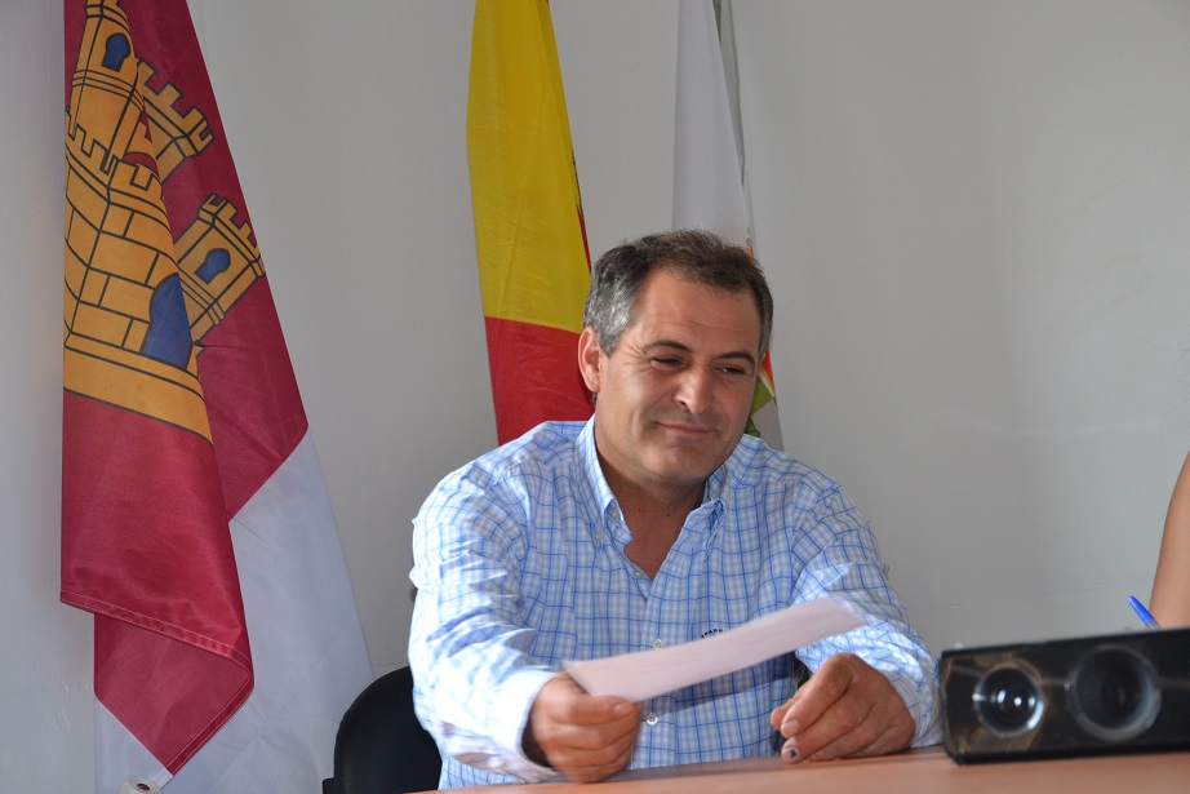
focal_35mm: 72
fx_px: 2380
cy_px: 397
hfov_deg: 28.1
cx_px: 595
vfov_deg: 18.9
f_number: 4.8
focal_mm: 48
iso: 1100
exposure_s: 1/60
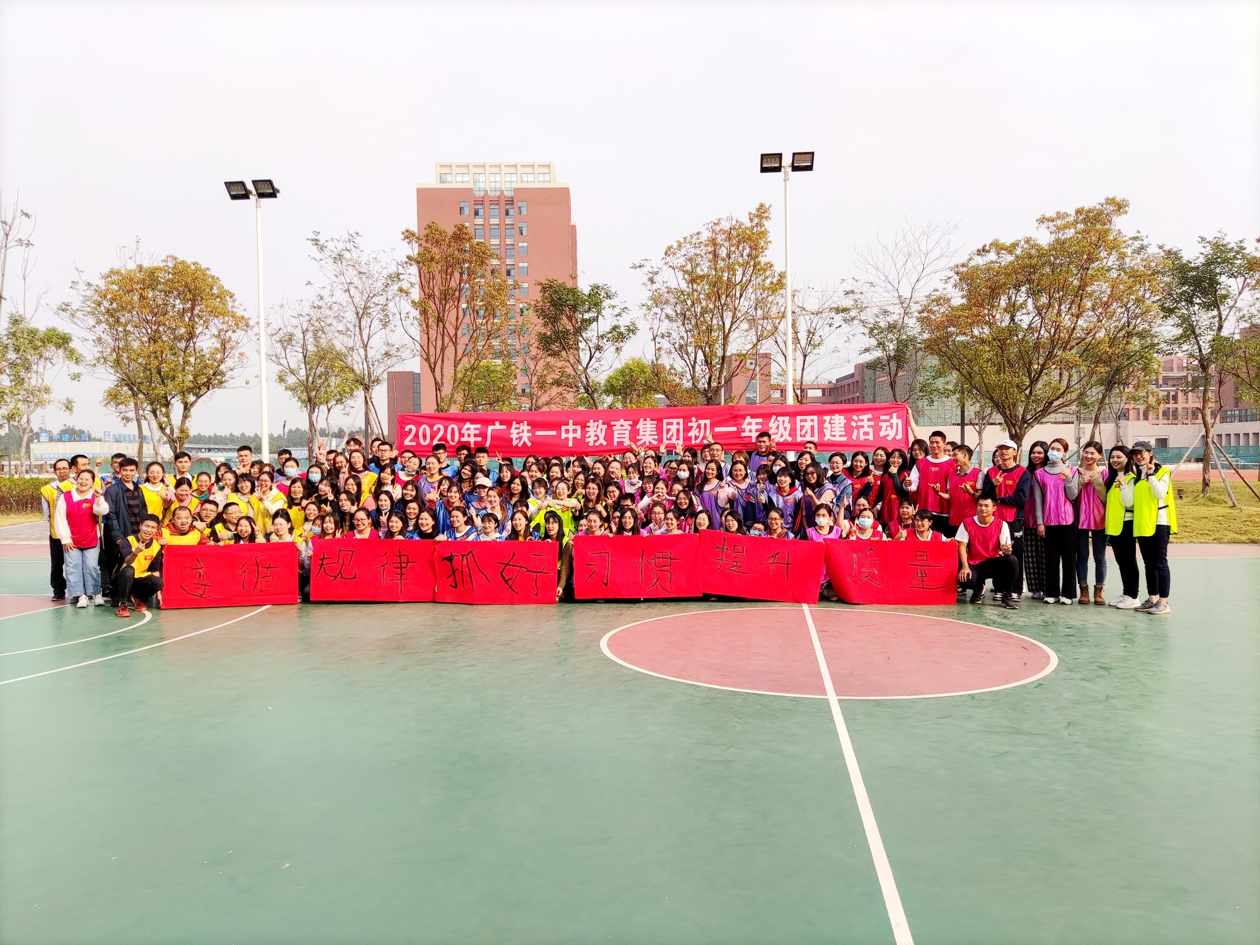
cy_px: 472
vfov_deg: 54.9
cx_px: 630
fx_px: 910
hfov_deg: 69.4
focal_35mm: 25
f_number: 1.79
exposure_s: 1/902
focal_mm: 4.71
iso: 50
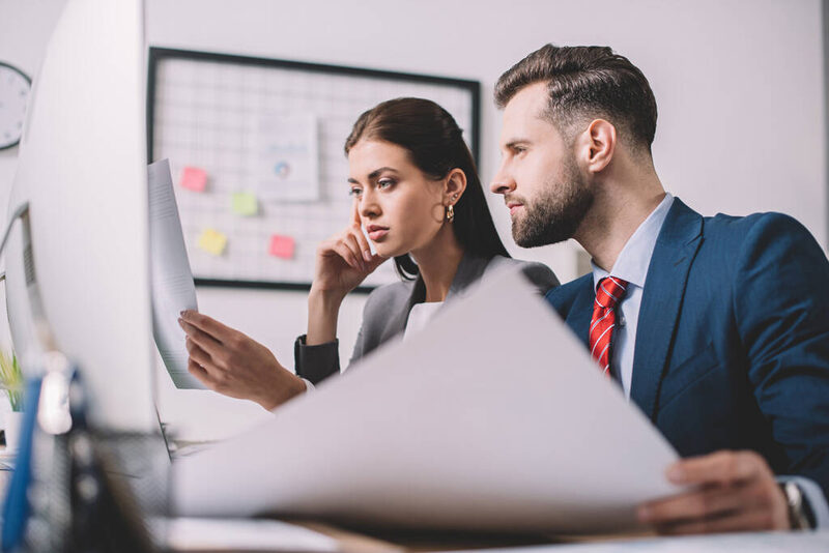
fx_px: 1152
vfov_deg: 27.0
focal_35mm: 50
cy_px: 276
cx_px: 414
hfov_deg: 39.6
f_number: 2.8
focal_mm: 50
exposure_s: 1/200
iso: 100
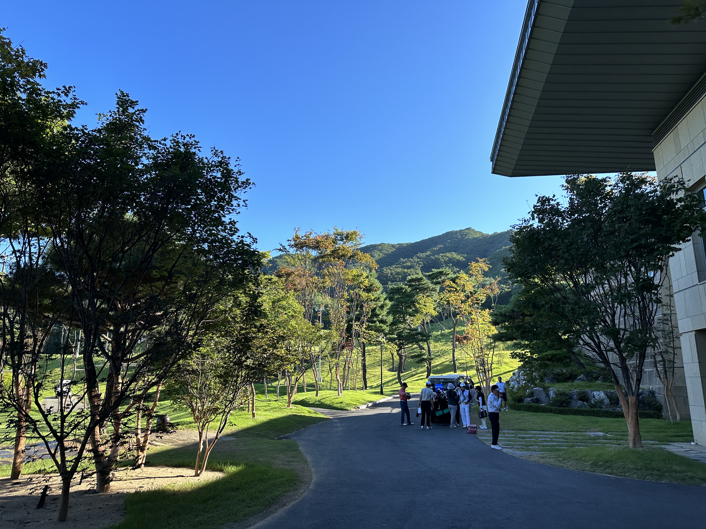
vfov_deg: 56.8
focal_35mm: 24
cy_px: 264
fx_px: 489
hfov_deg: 71.6
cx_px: 353
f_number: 1.78
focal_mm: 6.86
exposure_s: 1/1812
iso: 80
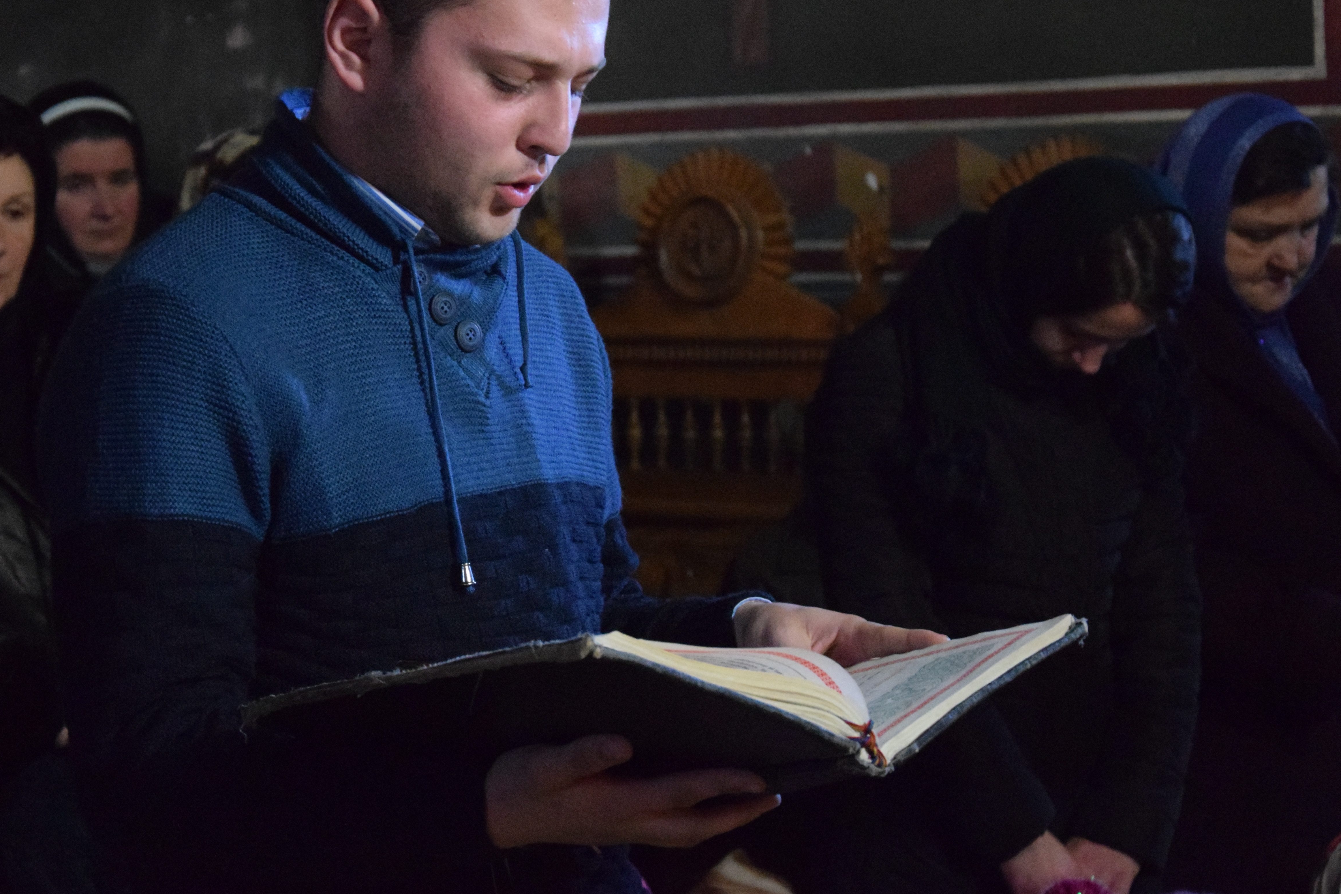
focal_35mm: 120
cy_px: 387
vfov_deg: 11.4
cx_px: 512
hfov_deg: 17.0
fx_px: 4470
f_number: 5.3
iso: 8000
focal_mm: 62
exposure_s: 1/30
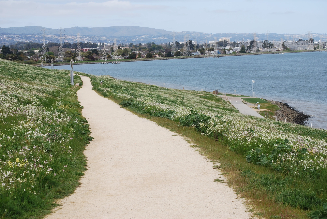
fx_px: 750
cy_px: 110
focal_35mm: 82
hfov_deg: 24.6
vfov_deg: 16.6
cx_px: 164
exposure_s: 1/250
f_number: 8
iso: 100
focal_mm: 55
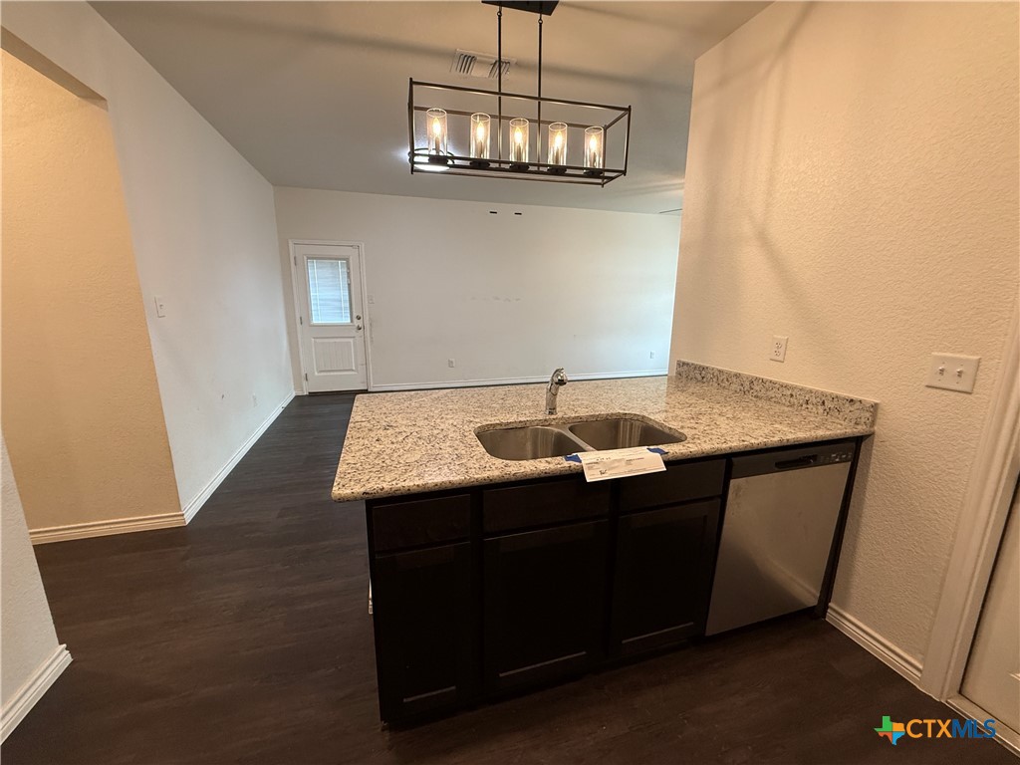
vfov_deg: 85.7
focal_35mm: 14
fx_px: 413
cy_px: 382
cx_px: 510
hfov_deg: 102.1
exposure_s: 1/120
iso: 250
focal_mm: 2.22
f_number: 2.2
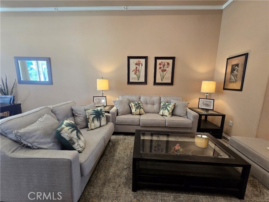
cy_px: 101
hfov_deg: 106.2
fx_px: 101
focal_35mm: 13
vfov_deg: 89.9
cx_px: 134
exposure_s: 1/60
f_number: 2.2
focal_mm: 2.2
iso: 200
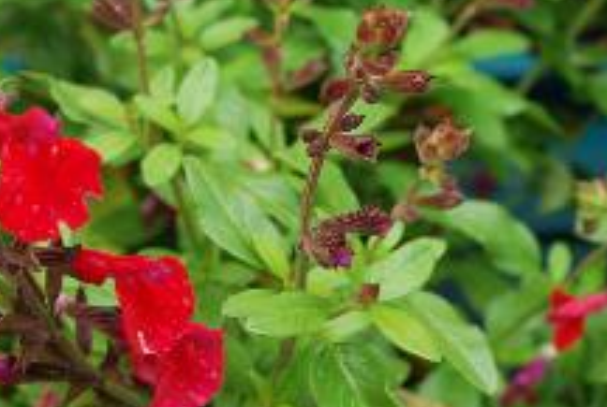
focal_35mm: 122
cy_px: 312
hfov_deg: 16.7
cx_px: 205
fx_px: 2061
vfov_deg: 11.3
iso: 125
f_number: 8
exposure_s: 1/60
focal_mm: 44
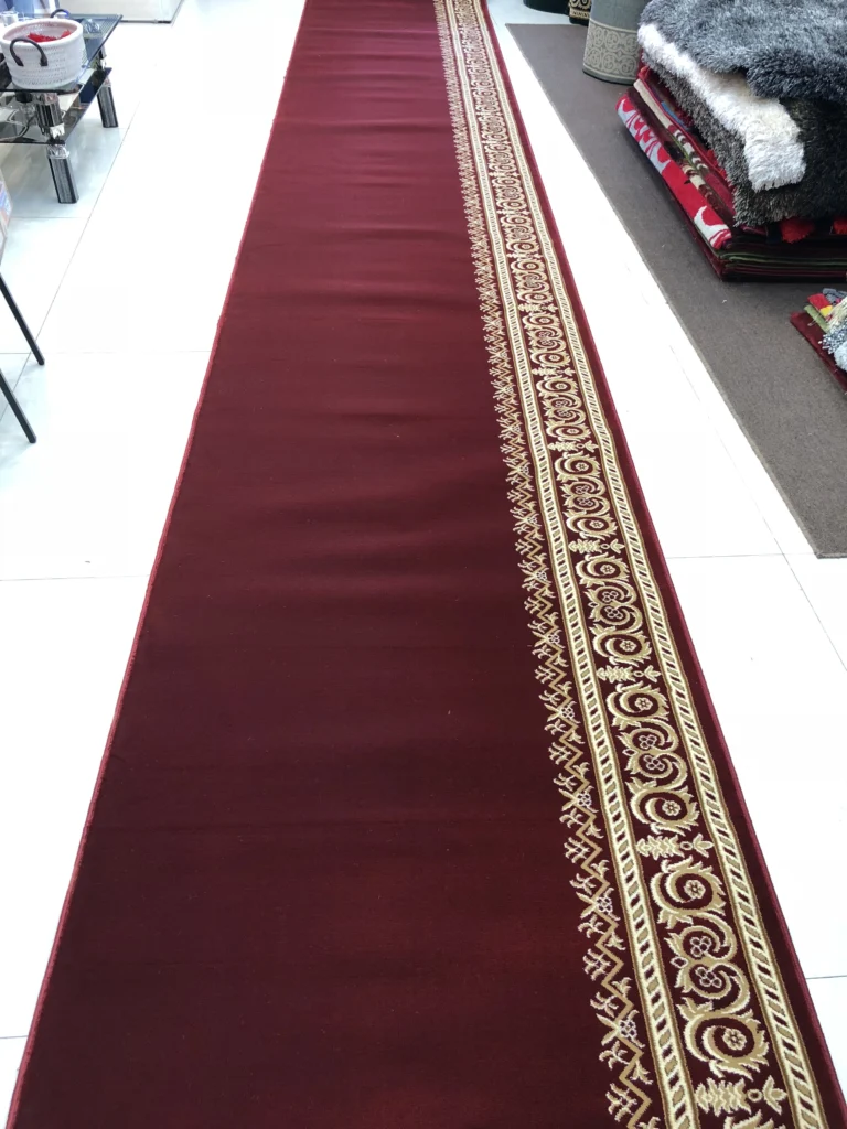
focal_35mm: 28
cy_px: 564
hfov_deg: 49.7
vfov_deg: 63.4
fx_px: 913
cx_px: 424
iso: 64
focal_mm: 4
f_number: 1.8
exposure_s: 1/17
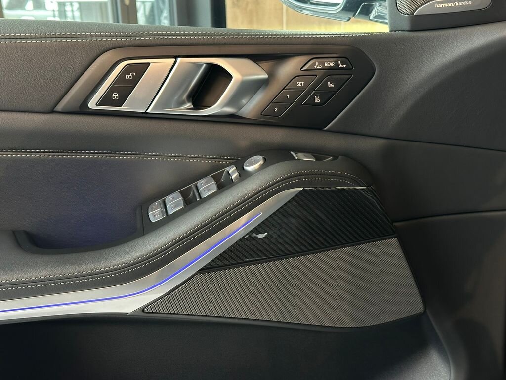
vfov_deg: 30.3
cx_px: 253
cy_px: 190
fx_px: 702
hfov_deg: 39.7
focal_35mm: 48
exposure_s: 1/54
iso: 250
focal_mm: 6.86
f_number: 1.78
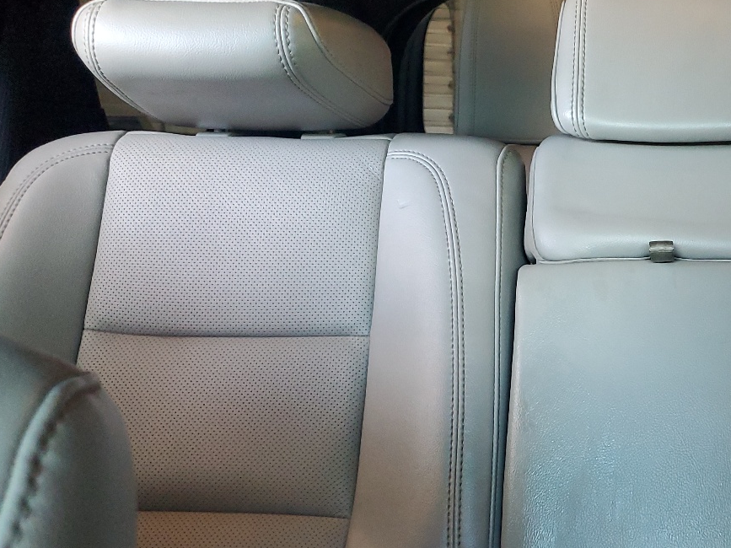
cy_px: 267
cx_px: 664
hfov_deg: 37.0
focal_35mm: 48
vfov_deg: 30.3
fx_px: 1013
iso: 249
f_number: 1.5
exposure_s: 1/60.2
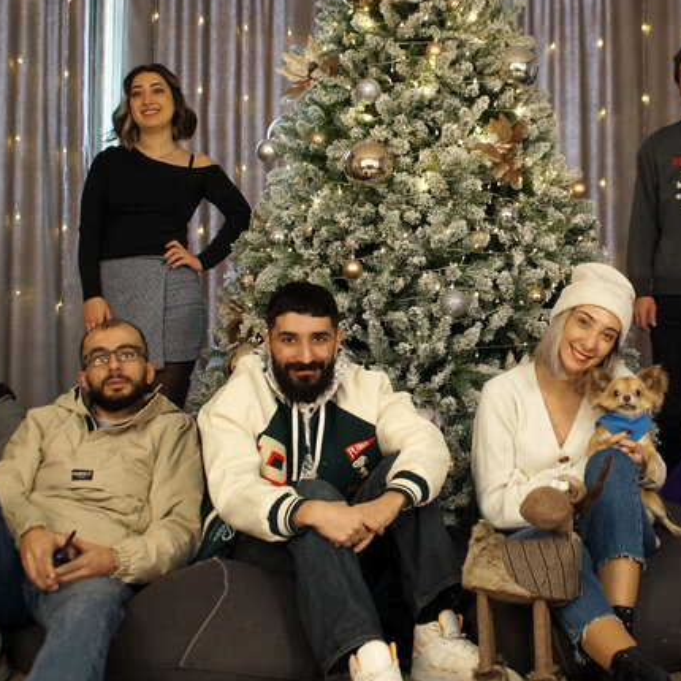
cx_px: 467
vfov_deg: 35.3
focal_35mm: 48
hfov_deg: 34.9
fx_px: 1068
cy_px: 296
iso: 800
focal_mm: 18
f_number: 4
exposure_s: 1/60
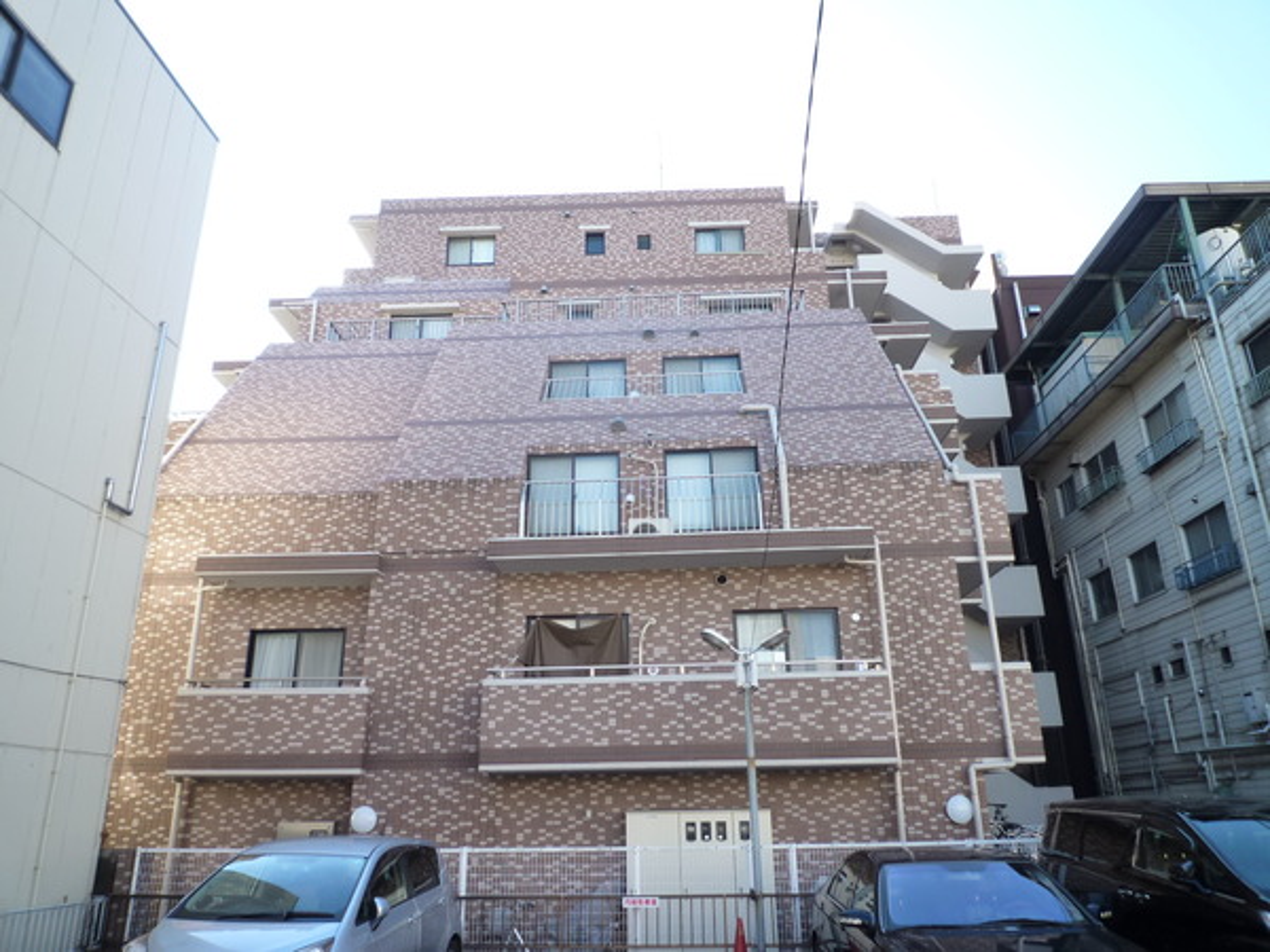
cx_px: 635
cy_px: 476
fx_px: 917
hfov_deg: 69.4
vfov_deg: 54.9
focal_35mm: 25
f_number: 2.8
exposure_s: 1/160
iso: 125
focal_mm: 4.4
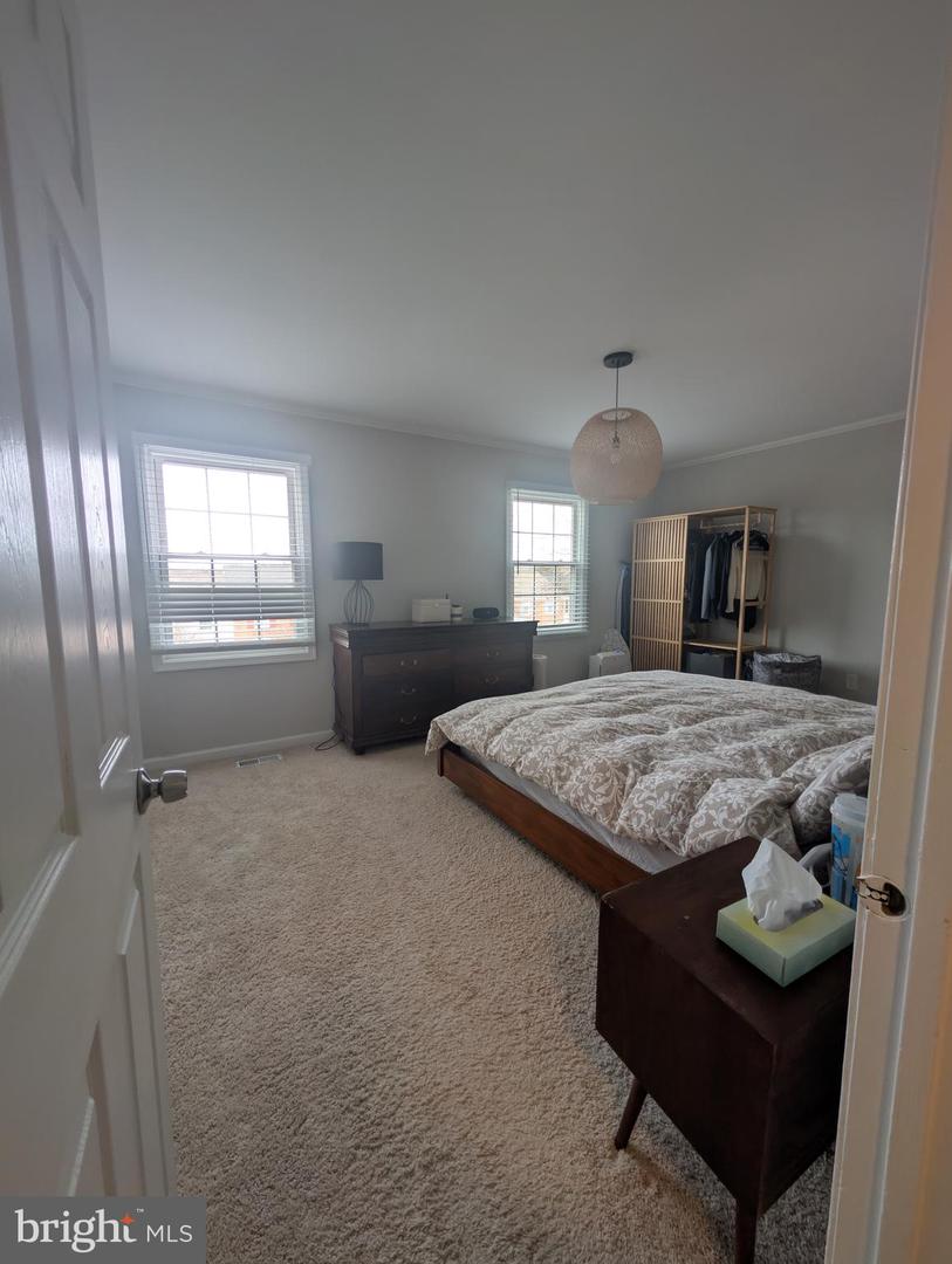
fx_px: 439
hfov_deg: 94.6
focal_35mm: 12
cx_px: 476
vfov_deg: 110.5
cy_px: 632
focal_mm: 2.02
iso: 65
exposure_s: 1/132
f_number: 1.7
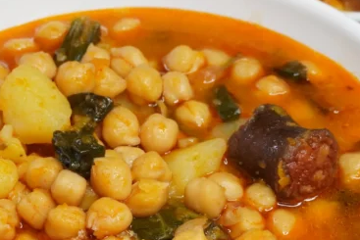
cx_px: 149
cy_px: 201
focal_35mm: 138
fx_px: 1380
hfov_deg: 14.9
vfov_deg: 9.9
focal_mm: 44
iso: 1600
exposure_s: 1/200
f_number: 9
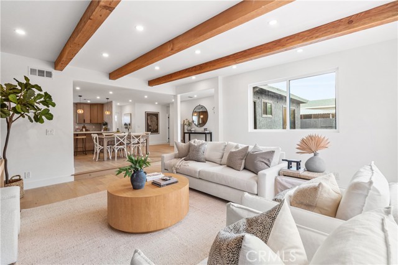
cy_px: 132
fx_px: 166
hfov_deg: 100.4
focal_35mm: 15
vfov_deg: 77.3
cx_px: 199
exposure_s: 1/30
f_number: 7.1
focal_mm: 10
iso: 320
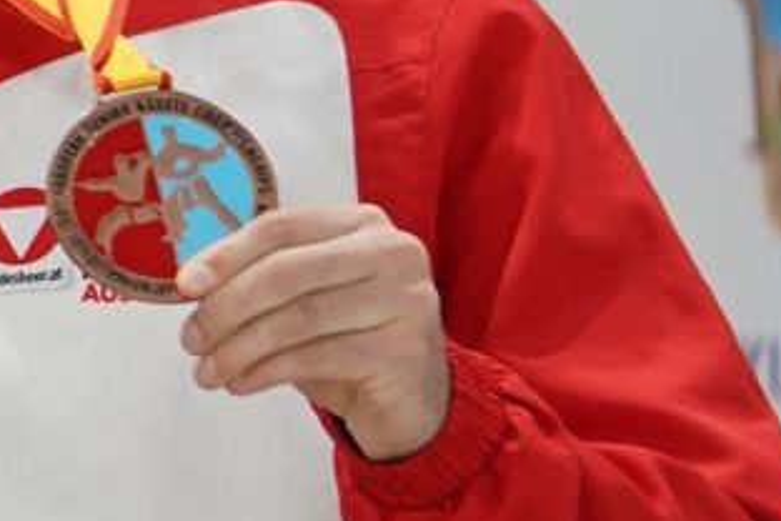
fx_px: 18504
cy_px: 115
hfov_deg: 2.4
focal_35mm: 853
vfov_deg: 1.6
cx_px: -1414
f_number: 2.8
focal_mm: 148
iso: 1250
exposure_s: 1/250
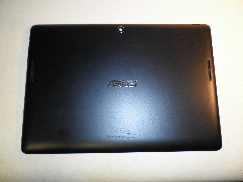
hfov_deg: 65.3
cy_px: 91
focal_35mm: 27
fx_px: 190
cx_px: 122
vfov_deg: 51.4
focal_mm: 4.9
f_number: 3.2
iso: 160
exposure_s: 1/30
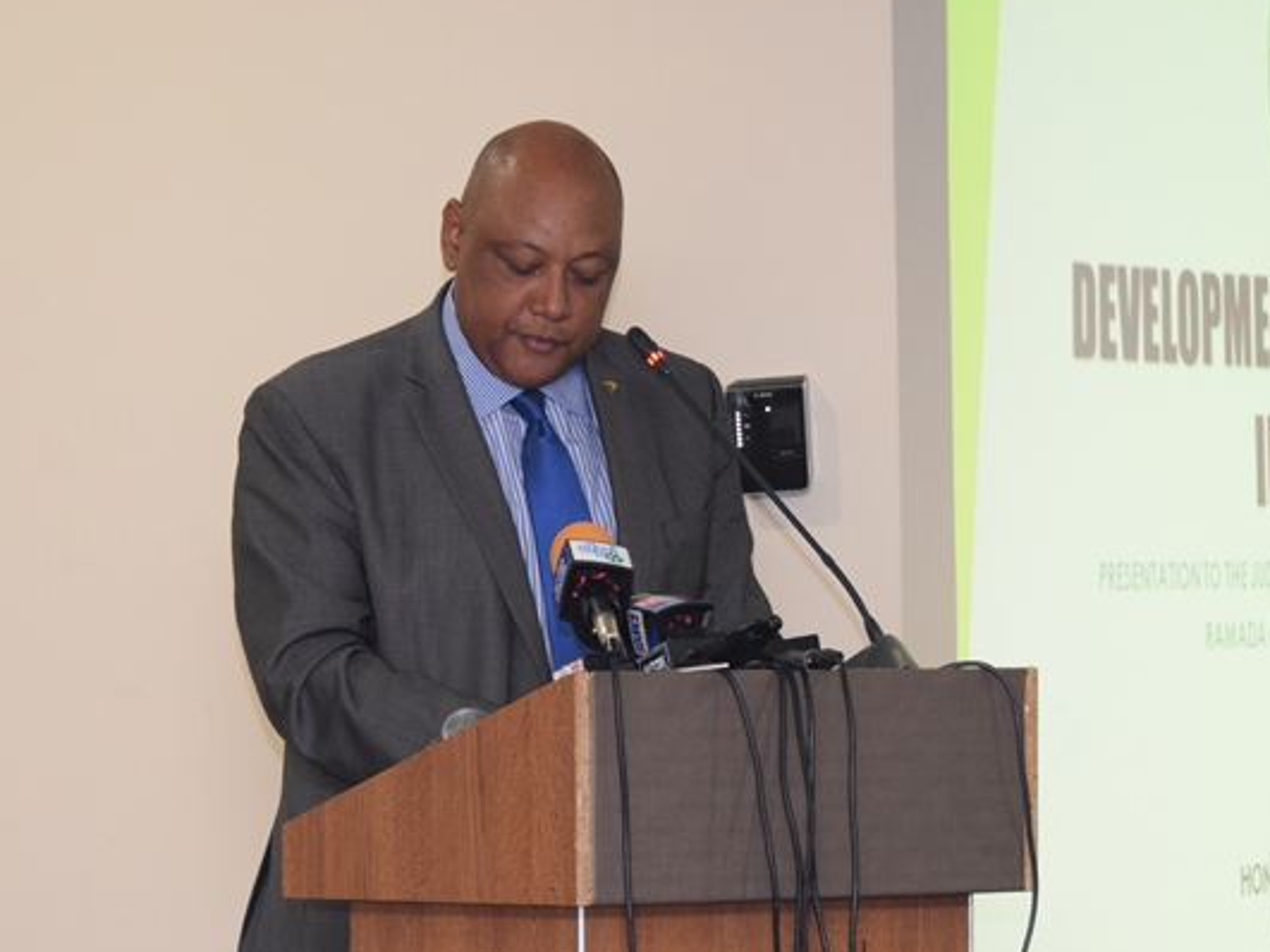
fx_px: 8604
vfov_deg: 6.3
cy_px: 482
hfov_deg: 8.4
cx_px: 555
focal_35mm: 235
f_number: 5.6
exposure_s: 1/125
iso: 3200
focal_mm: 135
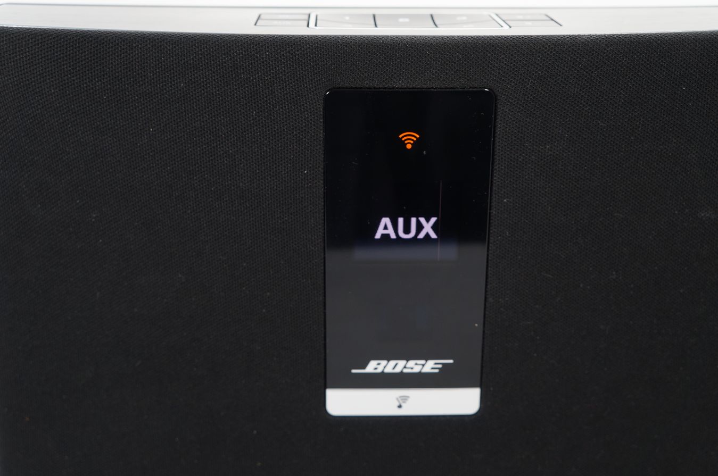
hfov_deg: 40.0
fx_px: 986
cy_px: 238
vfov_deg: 27.2
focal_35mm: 50
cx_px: 359
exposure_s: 1/8
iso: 200
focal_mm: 33
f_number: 7.1
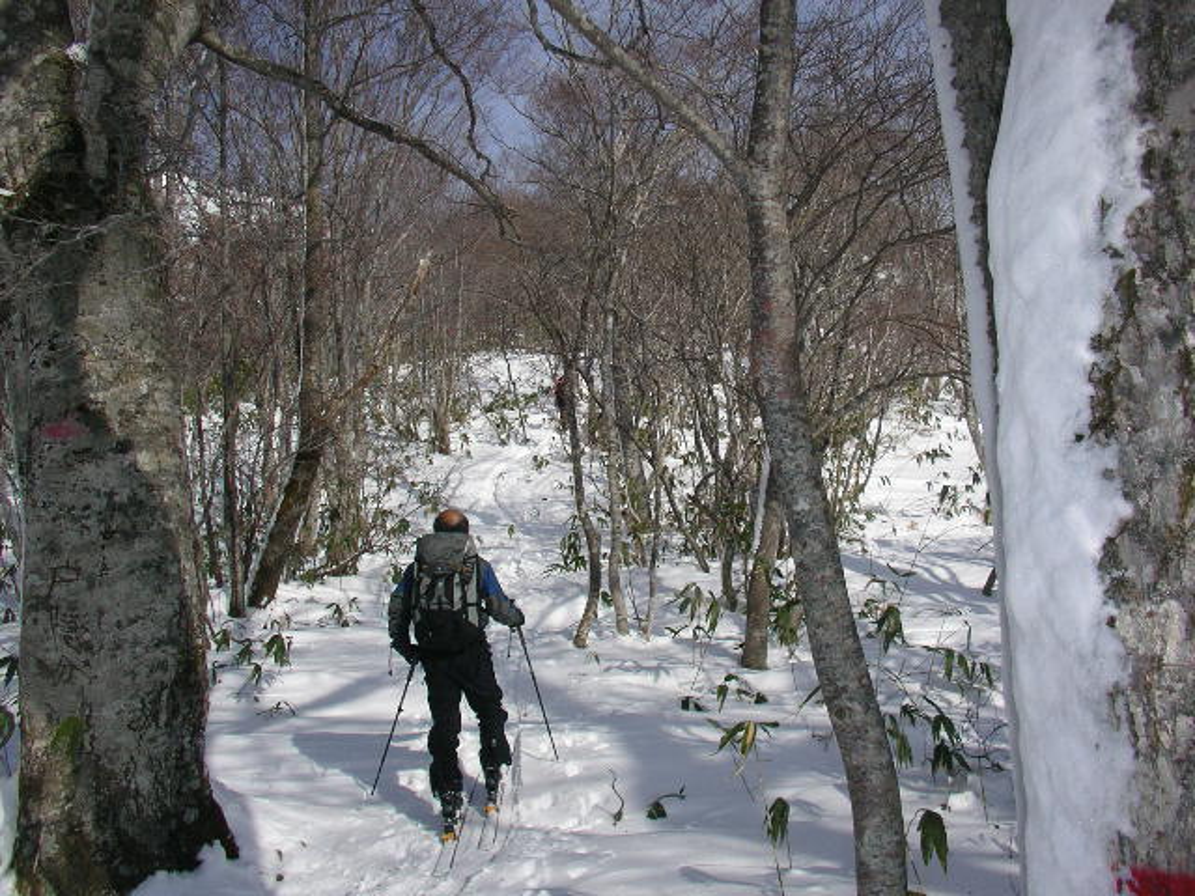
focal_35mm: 37
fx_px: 1277
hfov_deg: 50.1
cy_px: 448
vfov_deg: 38.7
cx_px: 598
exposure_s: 1/1600
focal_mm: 5.7
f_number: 6.9
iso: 64
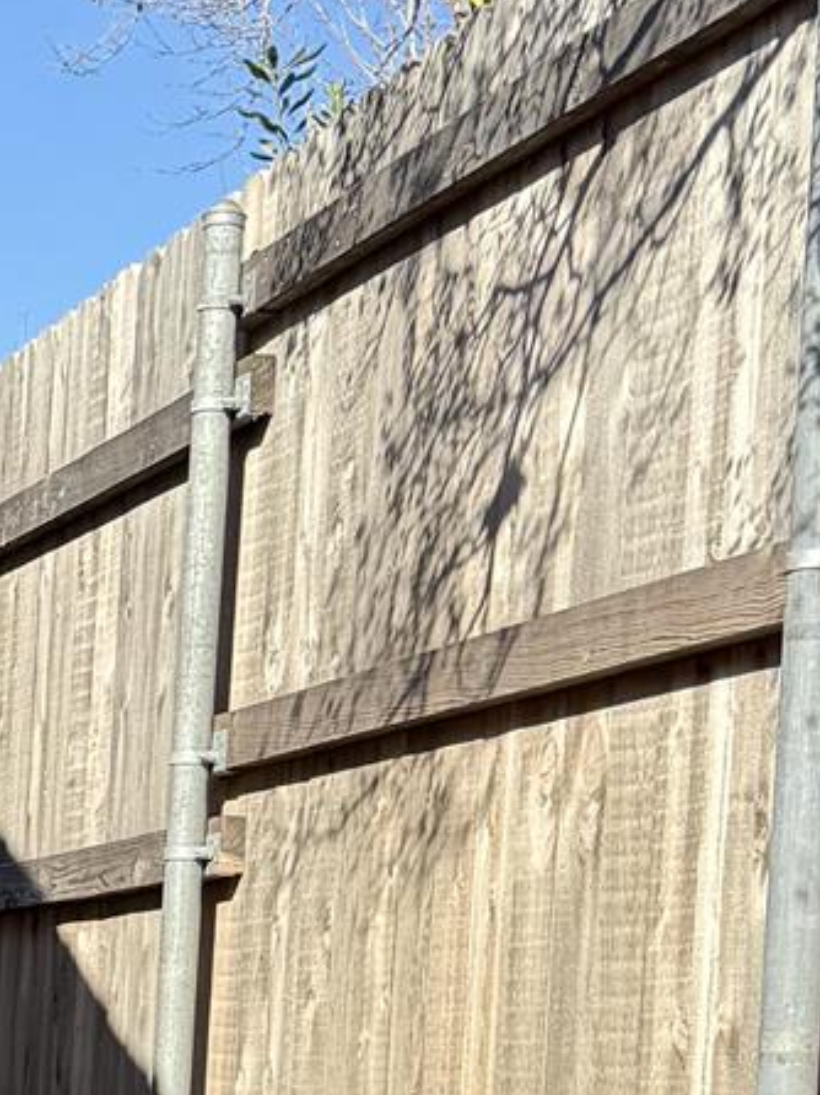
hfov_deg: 11.2
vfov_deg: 15.2
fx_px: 3920
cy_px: 1399
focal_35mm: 124
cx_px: -592
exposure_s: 1/2000
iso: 80
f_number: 1.78
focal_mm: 6.76
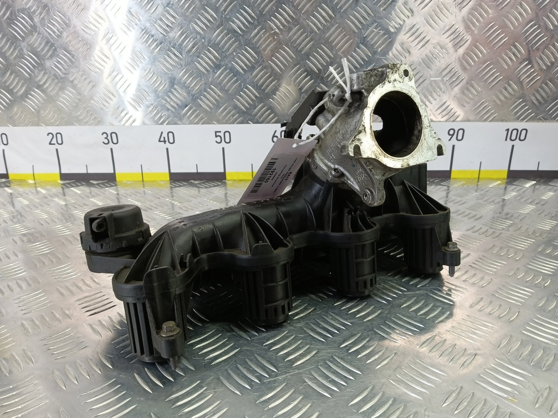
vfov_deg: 58.9
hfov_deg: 73.9
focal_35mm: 23
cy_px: 209
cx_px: 279
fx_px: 371
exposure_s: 1/50
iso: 159
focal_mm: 4.11
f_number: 1.6
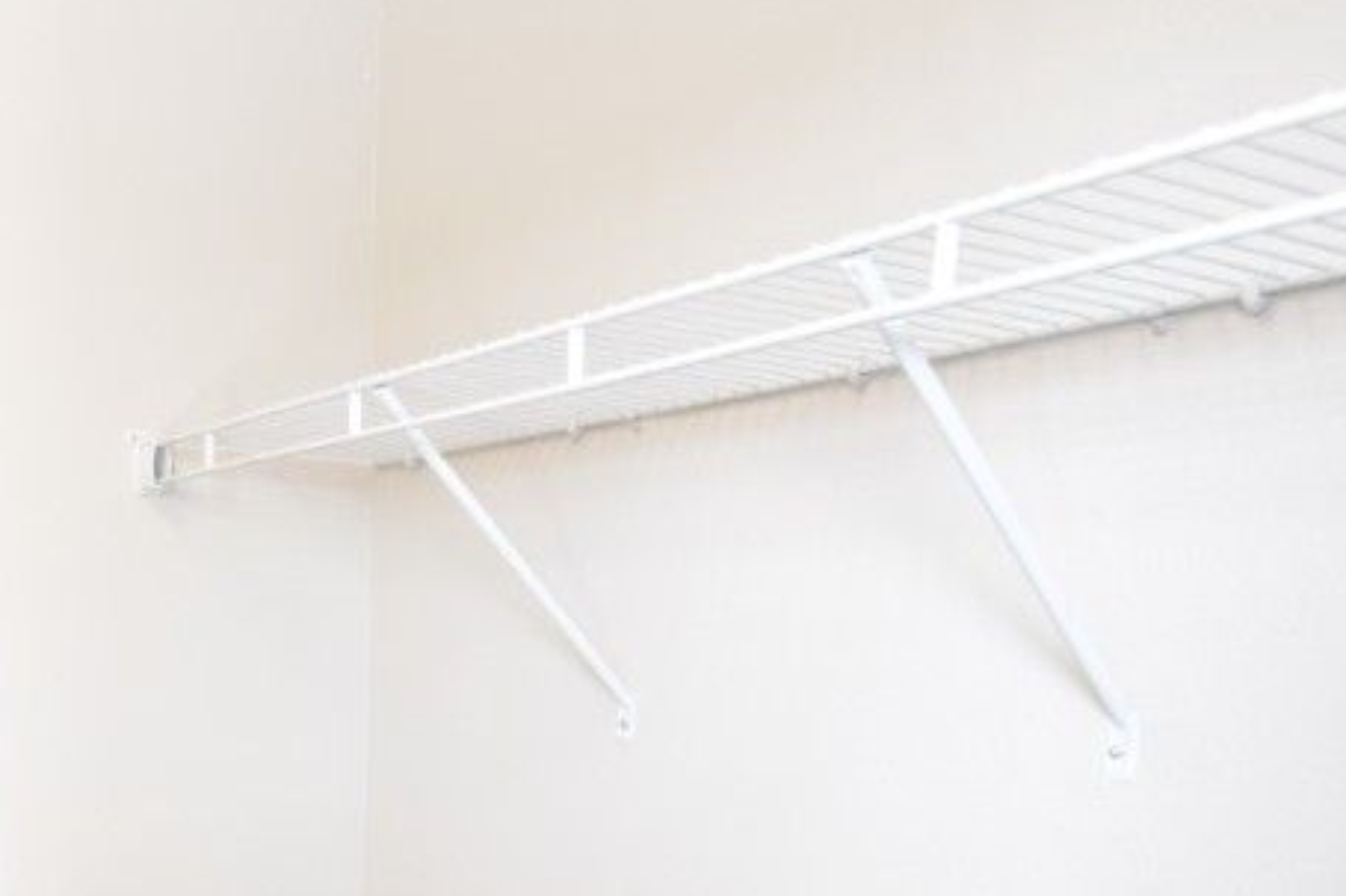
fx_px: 1420
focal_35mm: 38
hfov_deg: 48.4
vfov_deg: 31.9
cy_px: 926
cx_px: 308
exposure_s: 1/90
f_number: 3.5
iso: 800
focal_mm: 10
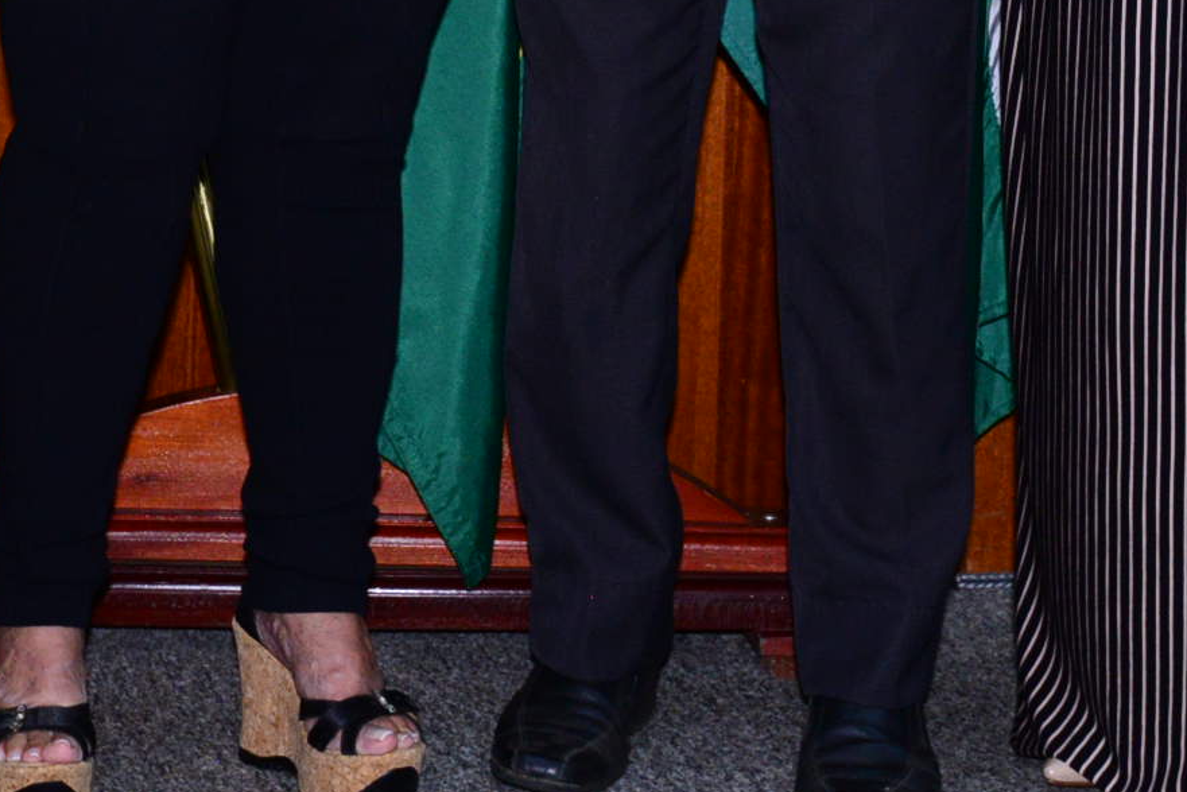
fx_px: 3265
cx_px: 480
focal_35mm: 99
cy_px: -315
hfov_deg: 20.6
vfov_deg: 13.2
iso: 2500
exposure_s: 1/125
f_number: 6.3
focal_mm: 29
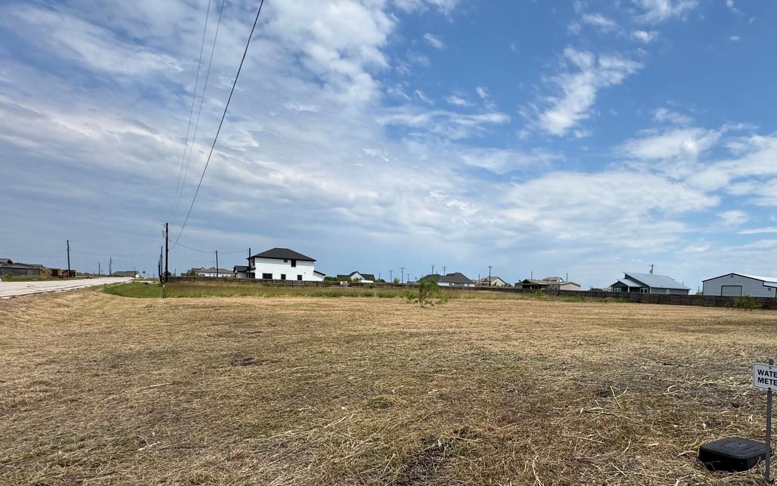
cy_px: 326
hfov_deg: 77.3
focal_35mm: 22
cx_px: 513
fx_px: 466
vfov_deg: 53.9
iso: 50
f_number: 2.2
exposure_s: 1/3247
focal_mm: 2.22
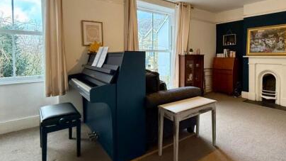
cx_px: 178
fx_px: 167
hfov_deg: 79.8
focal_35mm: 22
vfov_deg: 50.9
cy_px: 60
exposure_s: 1/50
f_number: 2.2
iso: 400
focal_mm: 2.22
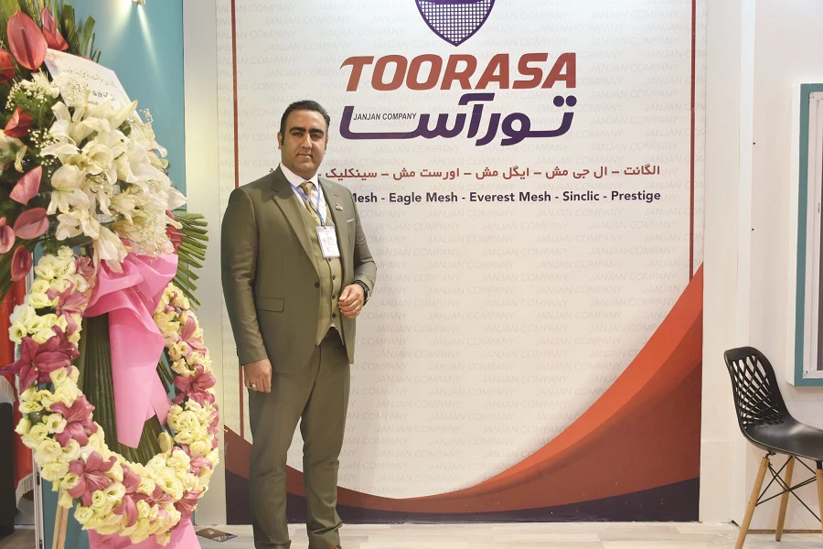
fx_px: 823
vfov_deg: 36.9
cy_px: 274
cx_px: 412
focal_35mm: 36
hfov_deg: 53.1
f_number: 4.5
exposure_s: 1/50
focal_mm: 24
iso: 400
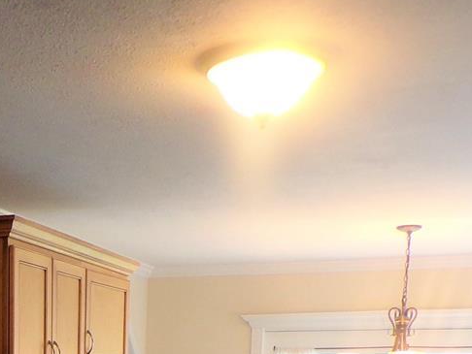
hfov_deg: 23.7
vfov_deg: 16.5
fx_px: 1078
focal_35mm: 79
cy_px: 574
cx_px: 10
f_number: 3
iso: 147
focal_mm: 4.3
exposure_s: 1/34
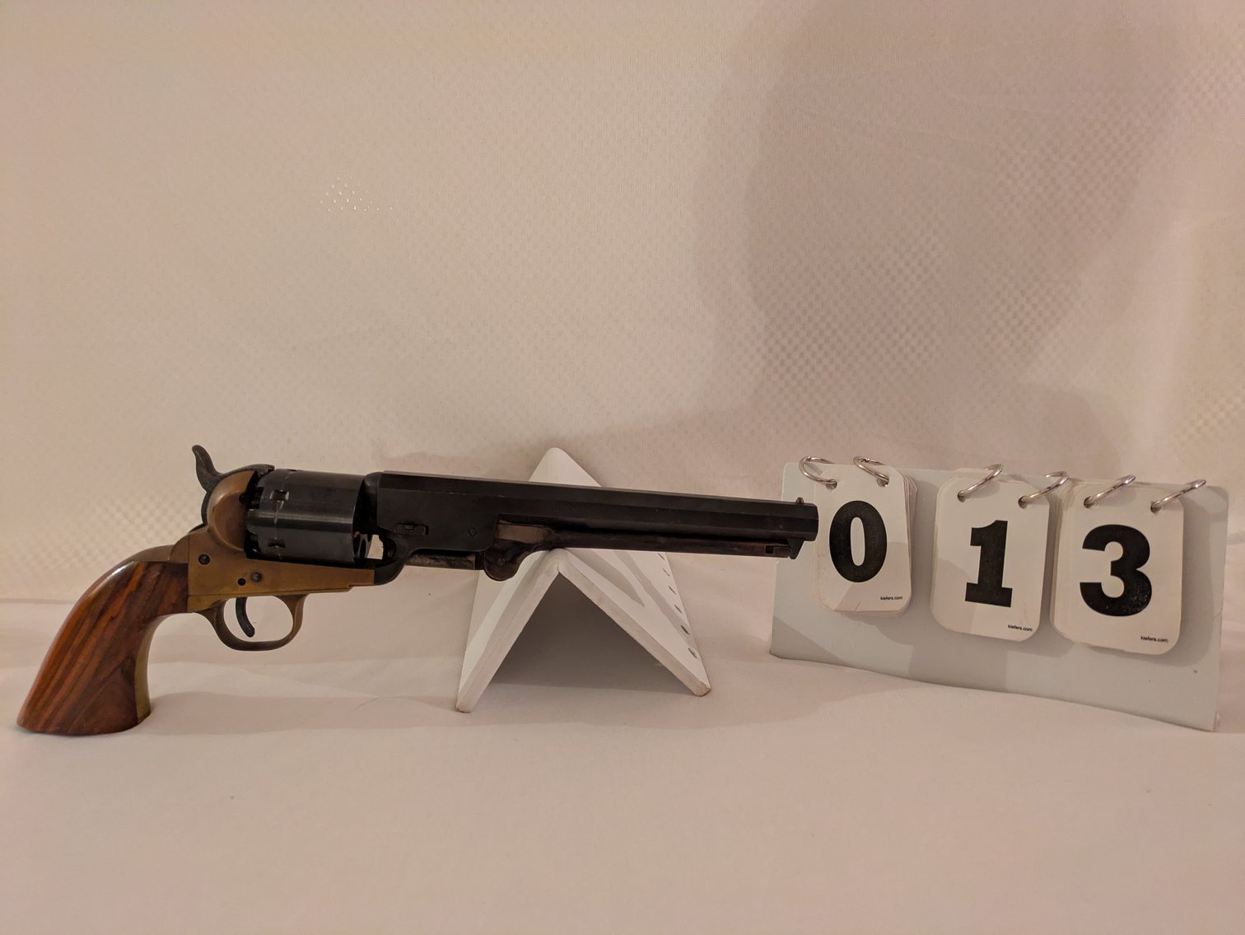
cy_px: 468
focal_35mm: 25
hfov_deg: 69.4
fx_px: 899
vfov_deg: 54.9
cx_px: 622
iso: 903
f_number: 1.89
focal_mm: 5.43
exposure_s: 1/24
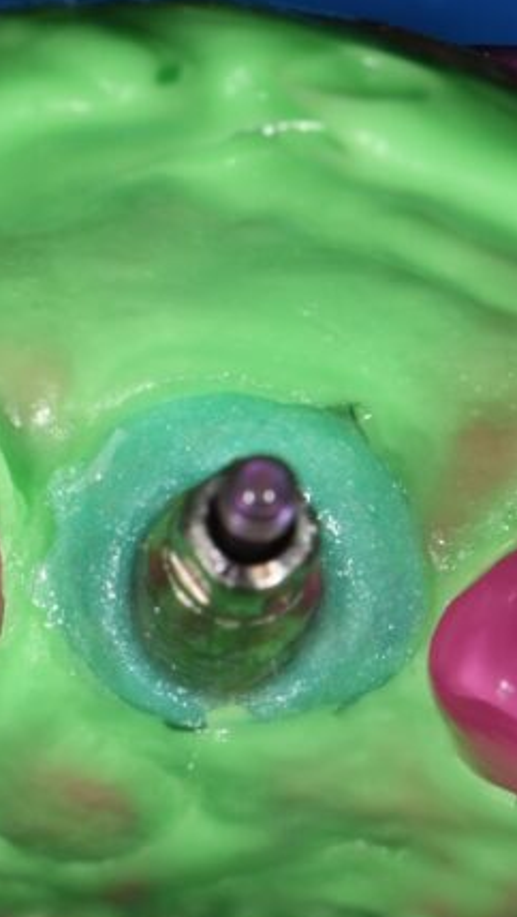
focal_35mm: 294
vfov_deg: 7.3
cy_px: 503
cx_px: 81
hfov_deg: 4.1
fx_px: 7150
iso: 200
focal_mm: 105
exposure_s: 1/160
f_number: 32
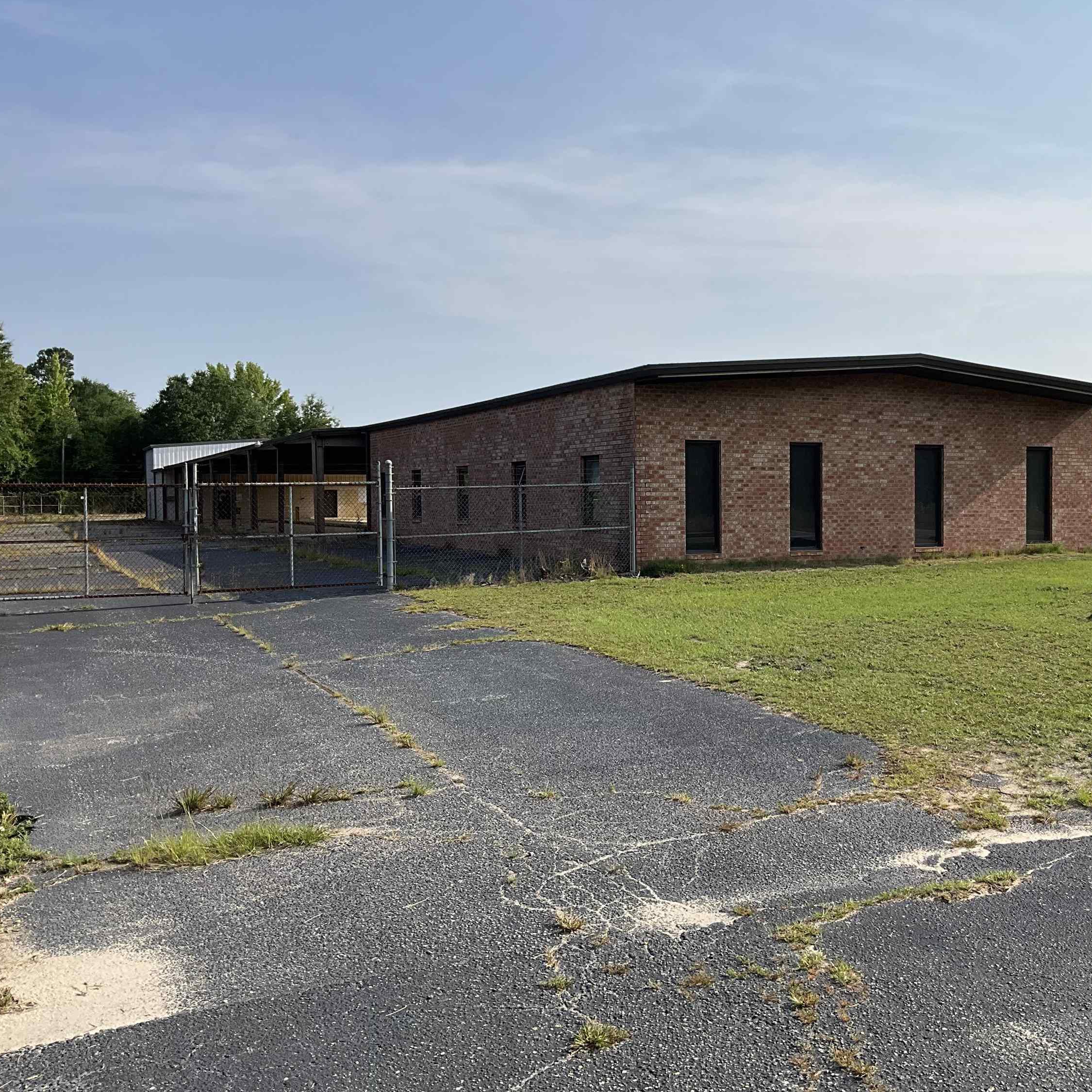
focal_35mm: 35
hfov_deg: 46.4
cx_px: 734
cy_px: 533
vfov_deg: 47.2
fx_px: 1249
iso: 25
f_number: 1.8
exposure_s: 1/2801
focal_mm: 3
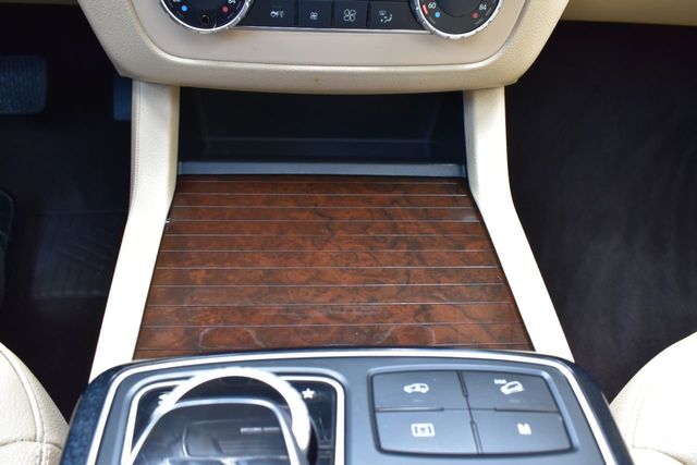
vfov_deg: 41.7
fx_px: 610
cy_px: 232
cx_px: 348
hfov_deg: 59.5
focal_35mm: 32
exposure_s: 1/20
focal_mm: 21
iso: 400
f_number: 6.3
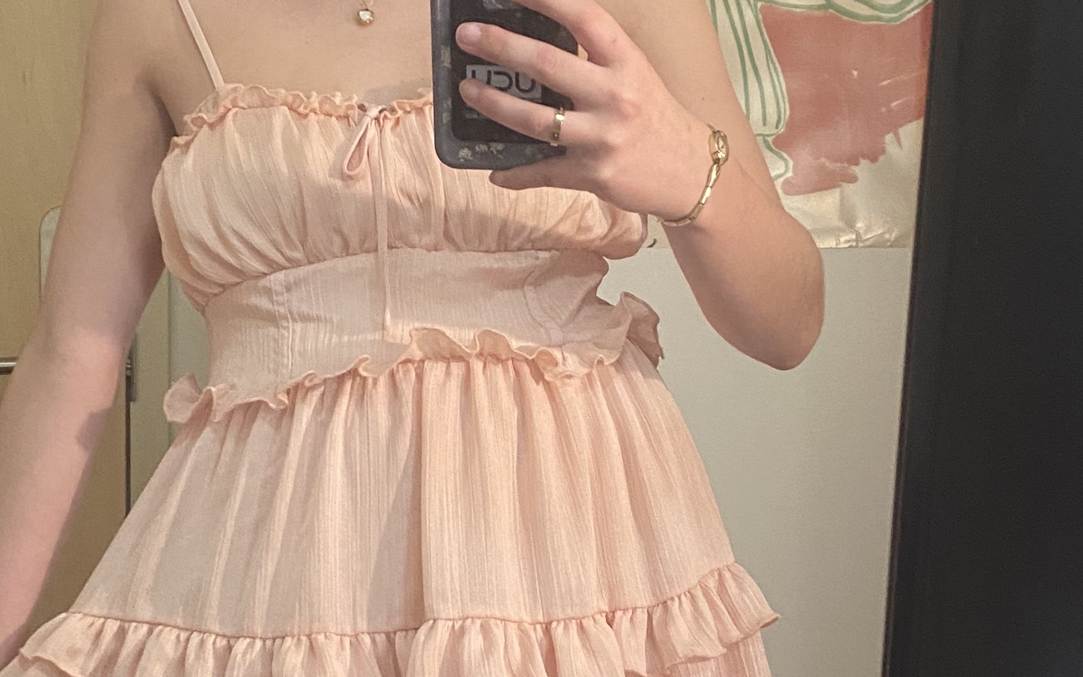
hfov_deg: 30.5
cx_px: 416
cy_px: 521
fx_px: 1978
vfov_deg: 19.3
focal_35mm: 67
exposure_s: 1/43
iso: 320
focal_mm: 4.25
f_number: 1.8
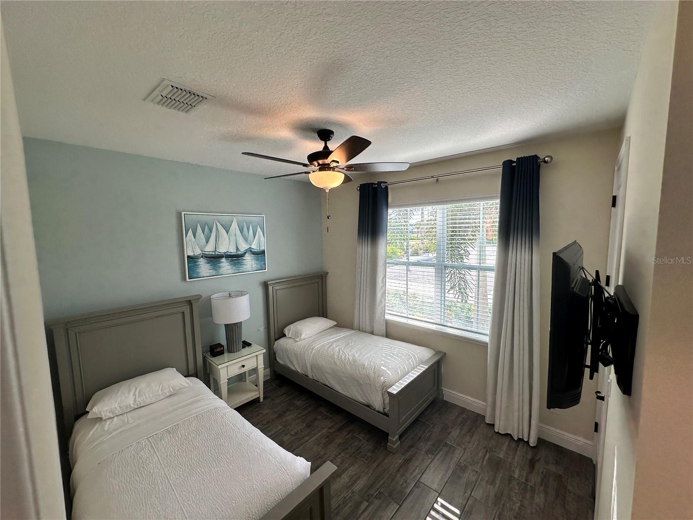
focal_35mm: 14
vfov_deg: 85.7
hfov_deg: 102.1
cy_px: 260
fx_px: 280
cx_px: 346
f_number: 2.2
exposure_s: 1/161
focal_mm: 2.22
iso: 40
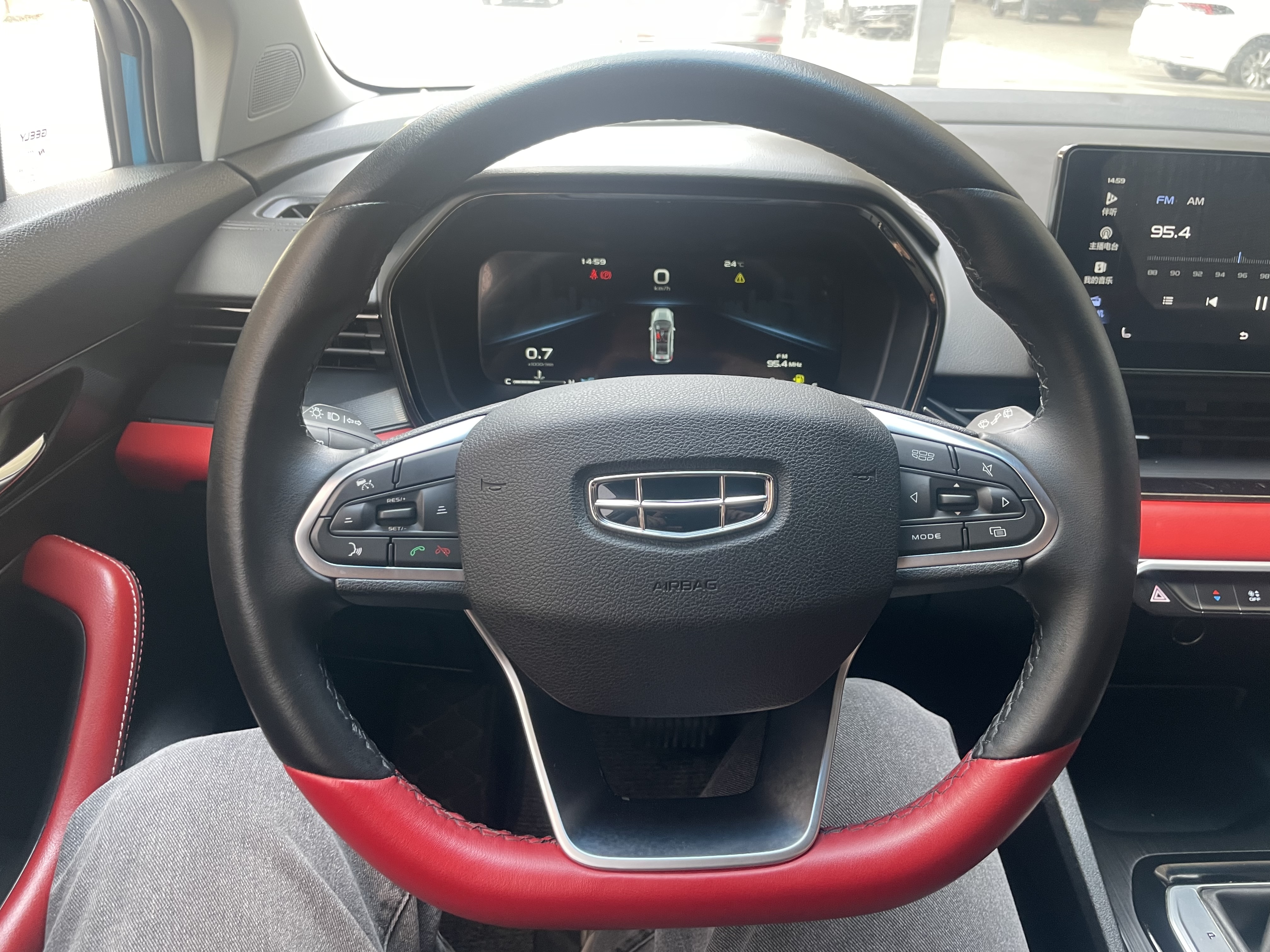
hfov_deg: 67.3
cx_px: 635
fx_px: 954
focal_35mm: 26
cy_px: 476
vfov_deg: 53.1
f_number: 1.6
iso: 125
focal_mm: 4.2
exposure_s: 1/86
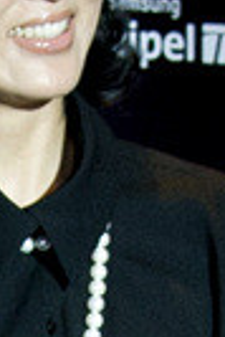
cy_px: 391
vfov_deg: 12.7
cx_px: -23
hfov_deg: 8.6
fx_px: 1477
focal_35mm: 158
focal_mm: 35
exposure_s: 1/60
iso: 800
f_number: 4
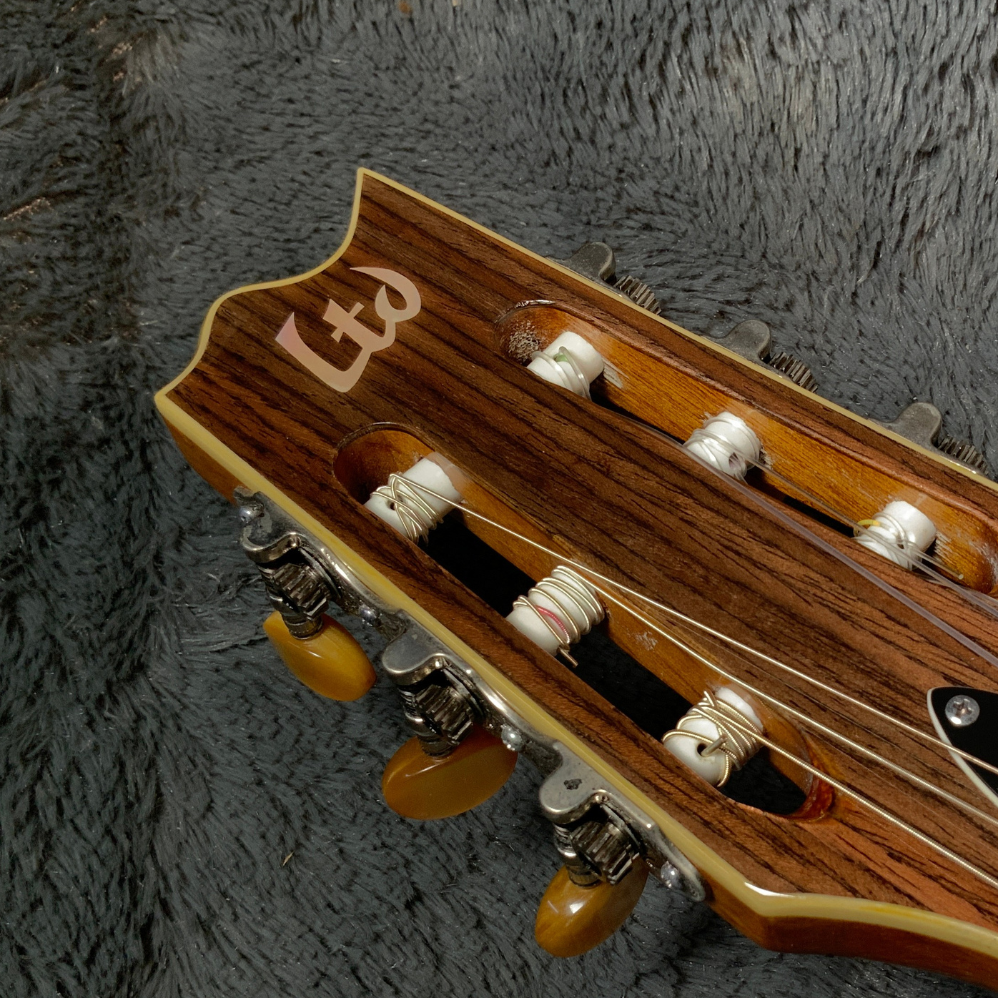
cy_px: 600
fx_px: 1533
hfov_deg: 35.0
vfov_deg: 35.9
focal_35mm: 47
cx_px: 794
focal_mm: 3
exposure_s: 1/104
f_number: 1.8
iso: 50
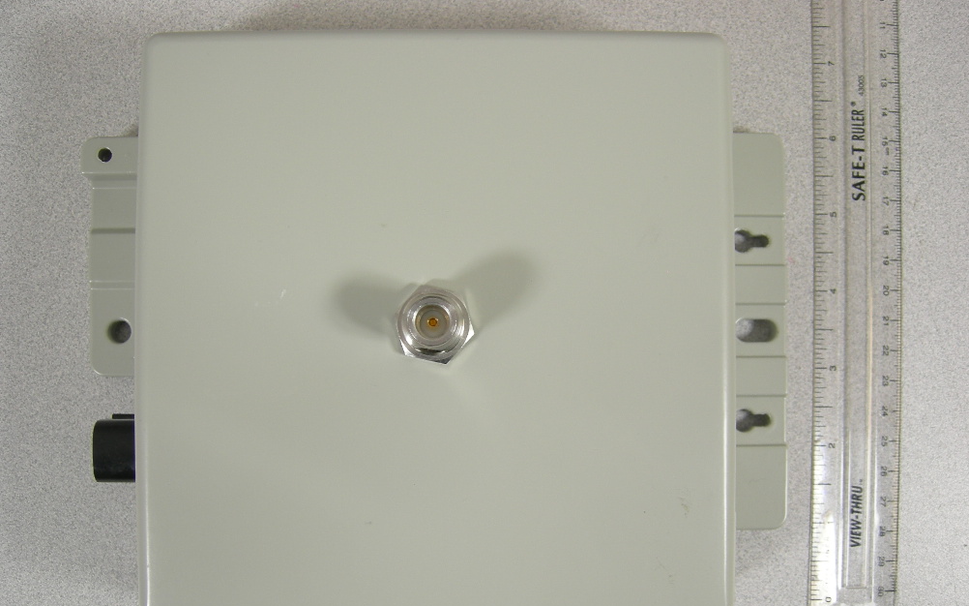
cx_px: 480
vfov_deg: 32.7
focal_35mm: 39
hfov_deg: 50.4
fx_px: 1030
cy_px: 332
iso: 64
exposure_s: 1/52.7
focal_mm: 7.5
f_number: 3
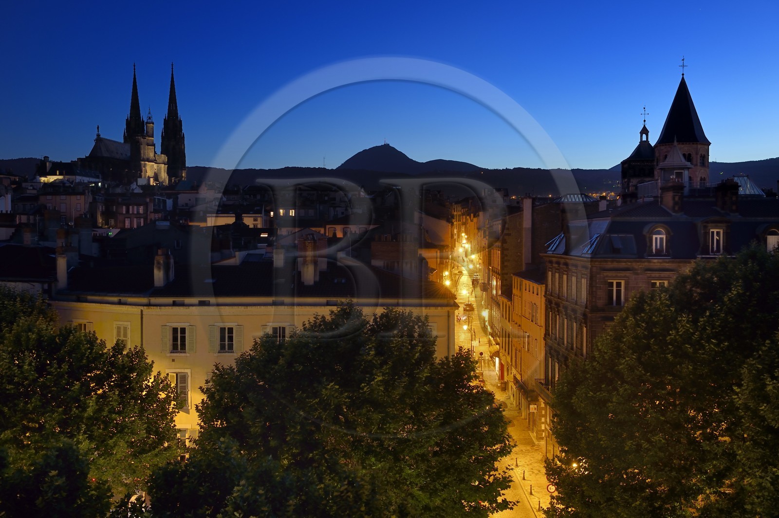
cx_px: 390
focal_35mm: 42
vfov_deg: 31.8
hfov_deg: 46.4
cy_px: 259
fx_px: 908
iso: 200
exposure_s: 5
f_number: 7.1
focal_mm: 42
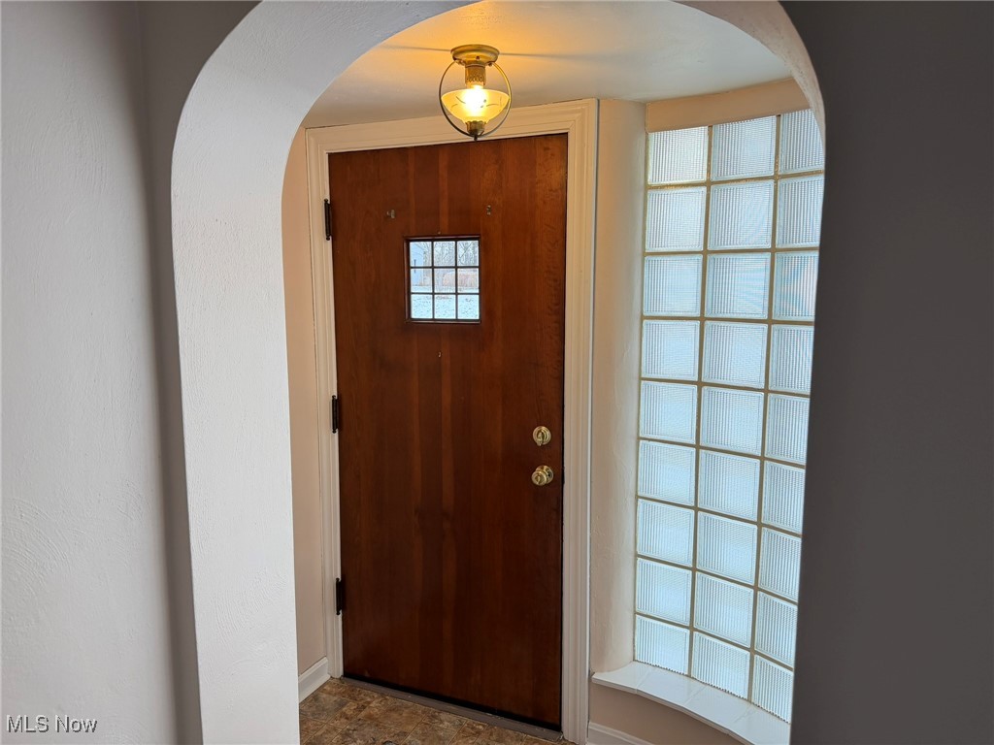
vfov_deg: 56.8
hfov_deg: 71.6
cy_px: 372
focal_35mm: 24
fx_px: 689
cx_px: 497
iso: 200
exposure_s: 1/126
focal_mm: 6.76
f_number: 1.78
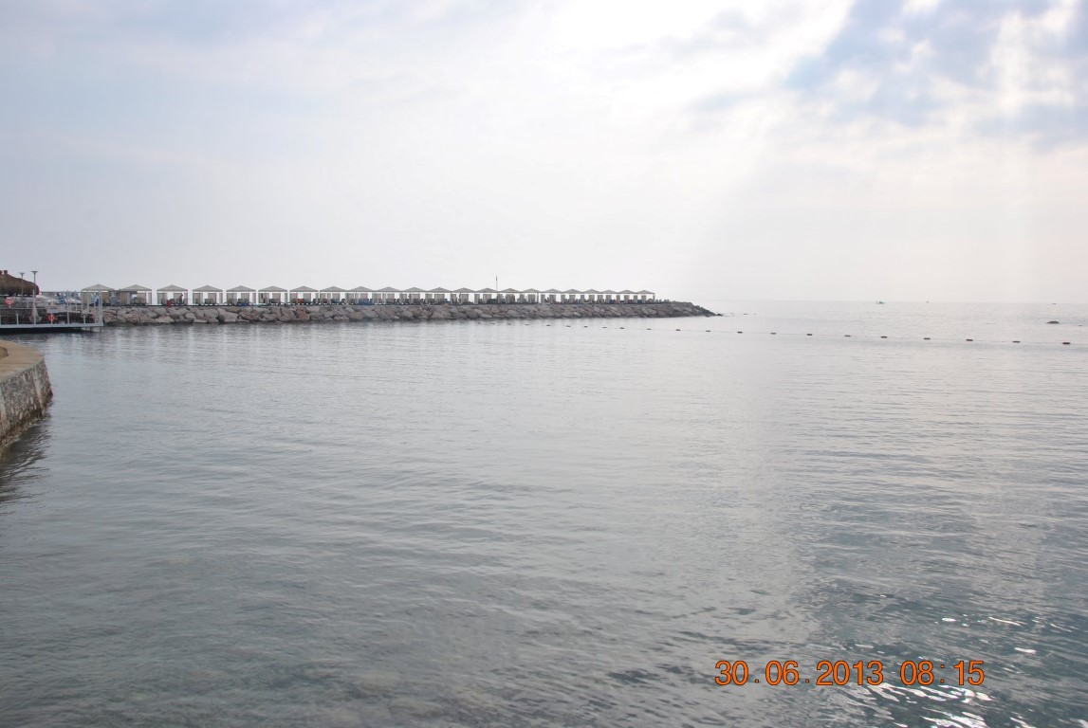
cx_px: 544
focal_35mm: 30
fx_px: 908
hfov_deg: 61.9
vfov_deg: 43.7
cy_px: 364
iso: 100
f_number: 9
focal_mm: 20
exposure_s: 1/320
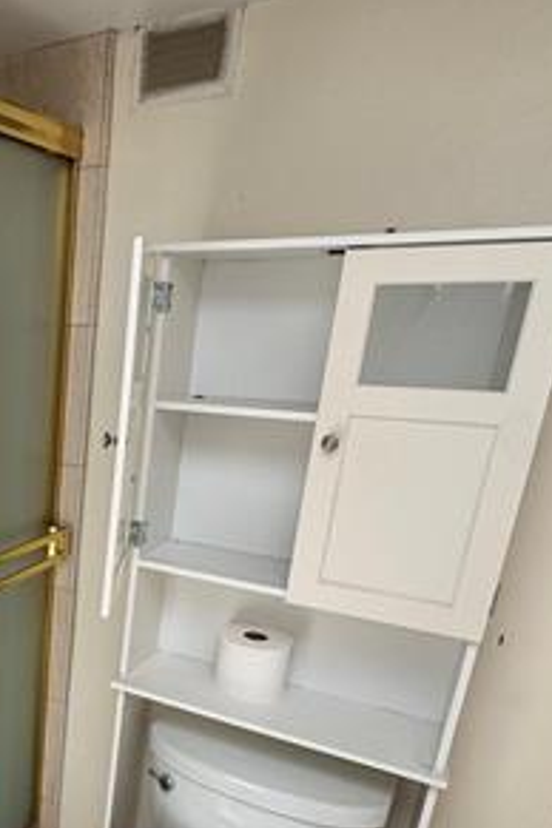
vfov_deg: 56.9
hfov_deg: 35.4
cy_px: 578
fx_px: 736
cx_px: -48
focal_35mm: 32
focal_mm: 2.22
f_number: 2.2
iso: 40
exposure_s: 1/195
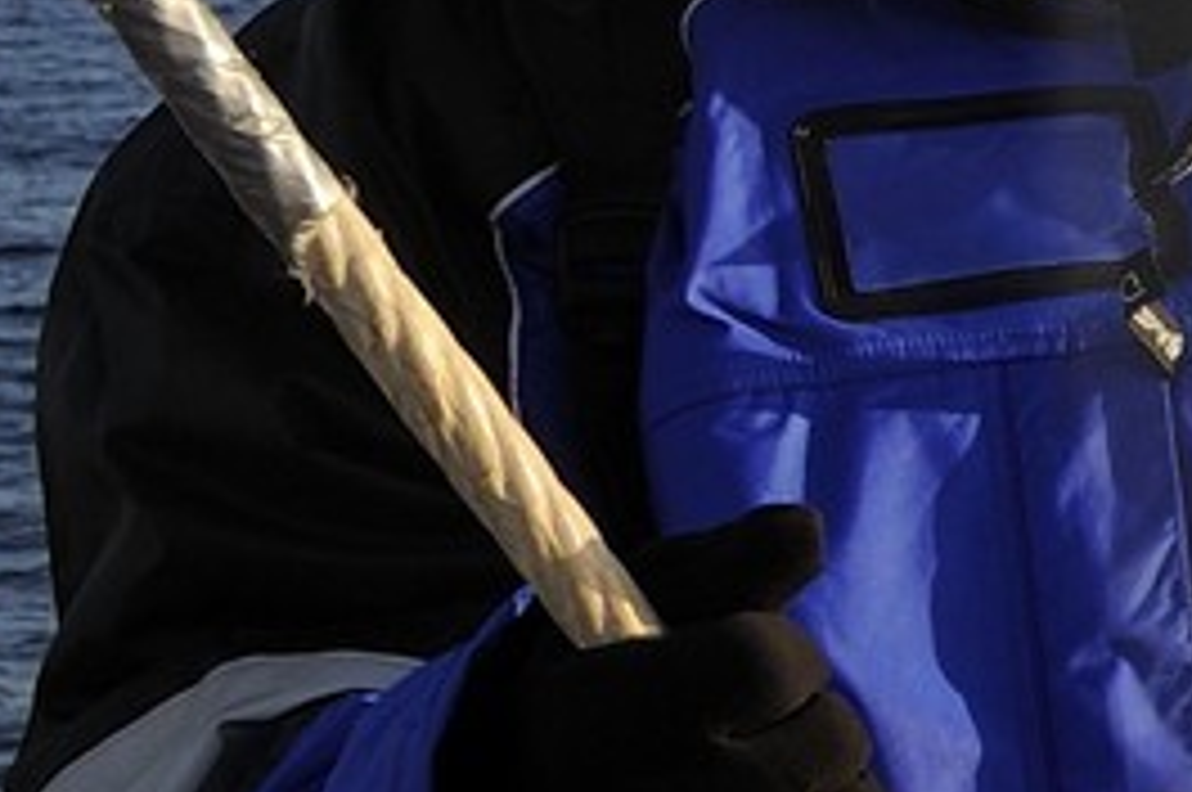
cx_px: 2892
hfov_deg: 11.6
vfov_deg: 9.4
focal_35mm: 145
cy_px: 135
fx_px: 4795
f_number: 10
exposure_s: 1/250
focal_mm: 24
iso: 200
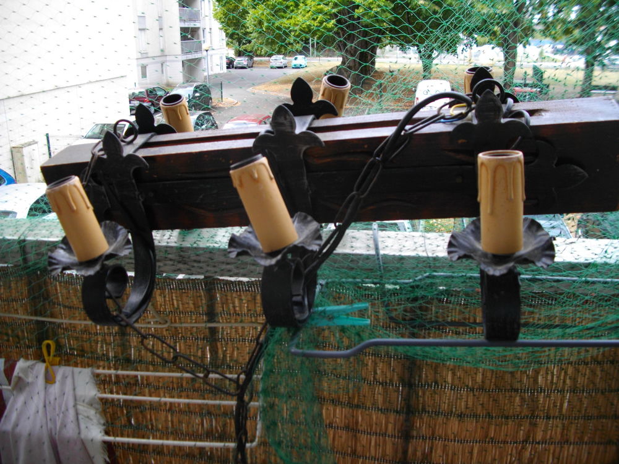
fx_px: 554
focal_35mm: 31
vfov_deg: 45.4
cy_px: 232
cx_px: 310
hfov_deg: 58.4
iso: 100
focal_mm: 5.7
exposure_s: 1/160
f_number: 2.9
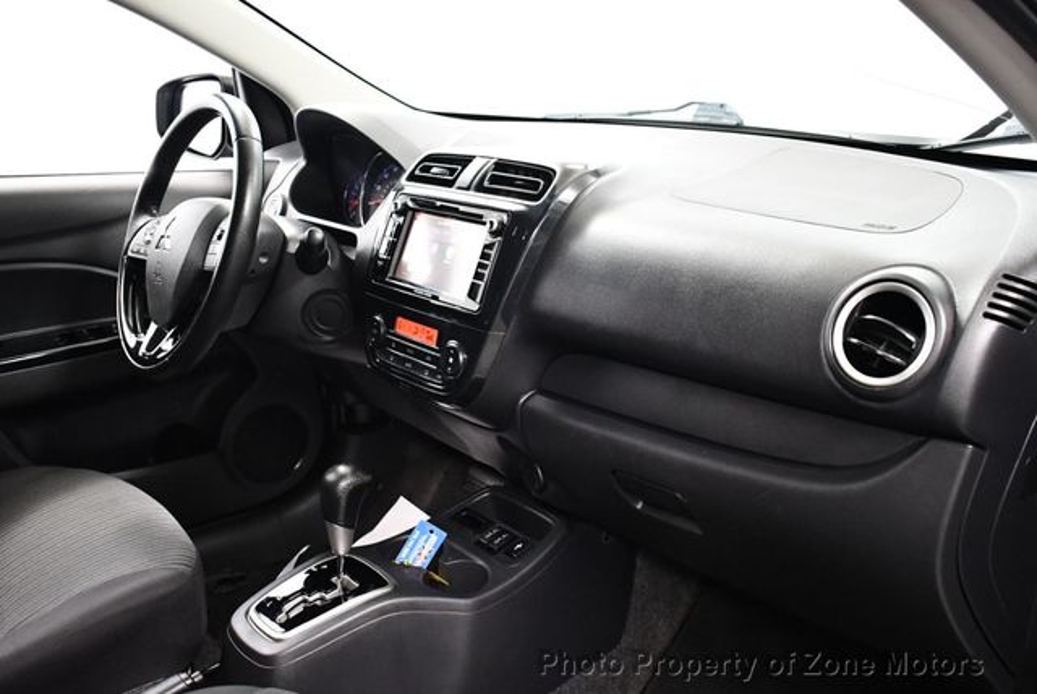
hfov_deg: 53.1
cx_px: 518
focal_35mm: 36
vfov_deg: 36.9
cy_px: 347
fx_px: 1038
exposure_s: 1/60
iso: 3600
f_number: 3.5
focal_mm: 18
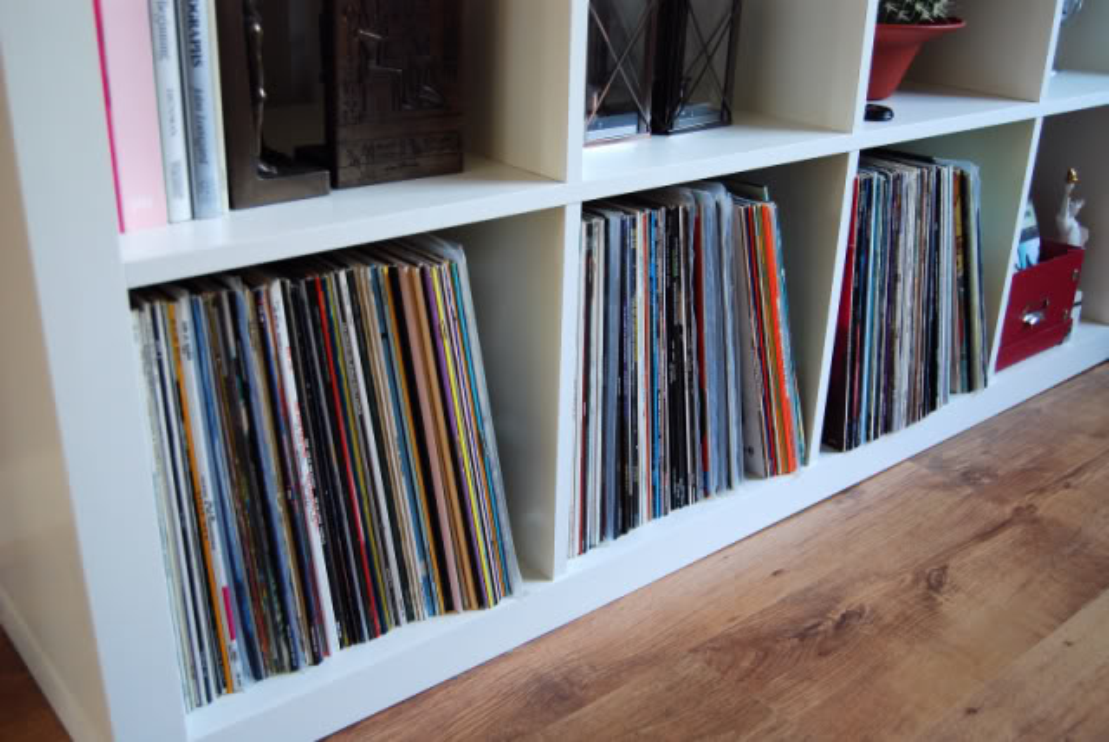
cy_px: 371
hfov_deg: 53.1
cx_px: 554
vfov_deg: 36.9
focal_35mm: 36
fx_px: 1110
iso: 500
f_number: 4
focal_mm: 24
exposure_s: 1/30
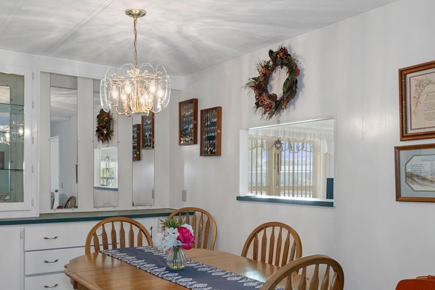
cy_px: 171
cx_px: 209
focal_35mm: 35
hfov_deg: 54.4
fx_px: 423
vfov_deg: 37.7
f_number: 8
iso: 320
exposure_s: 1/6
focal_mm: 16
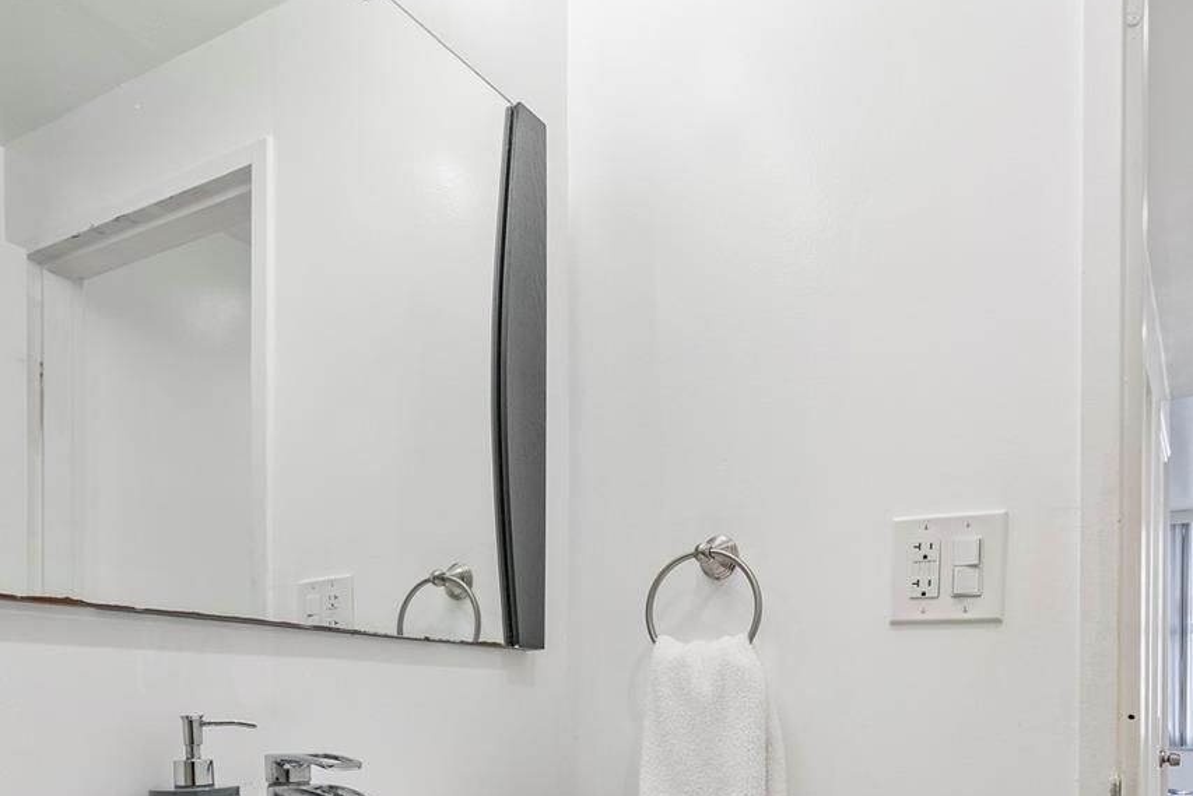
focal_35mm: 30
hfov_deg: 61.9
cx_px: 571
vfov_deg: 40.1
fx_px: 994
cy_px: 729
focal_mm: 16
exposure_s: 1/50
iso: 400
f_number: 8
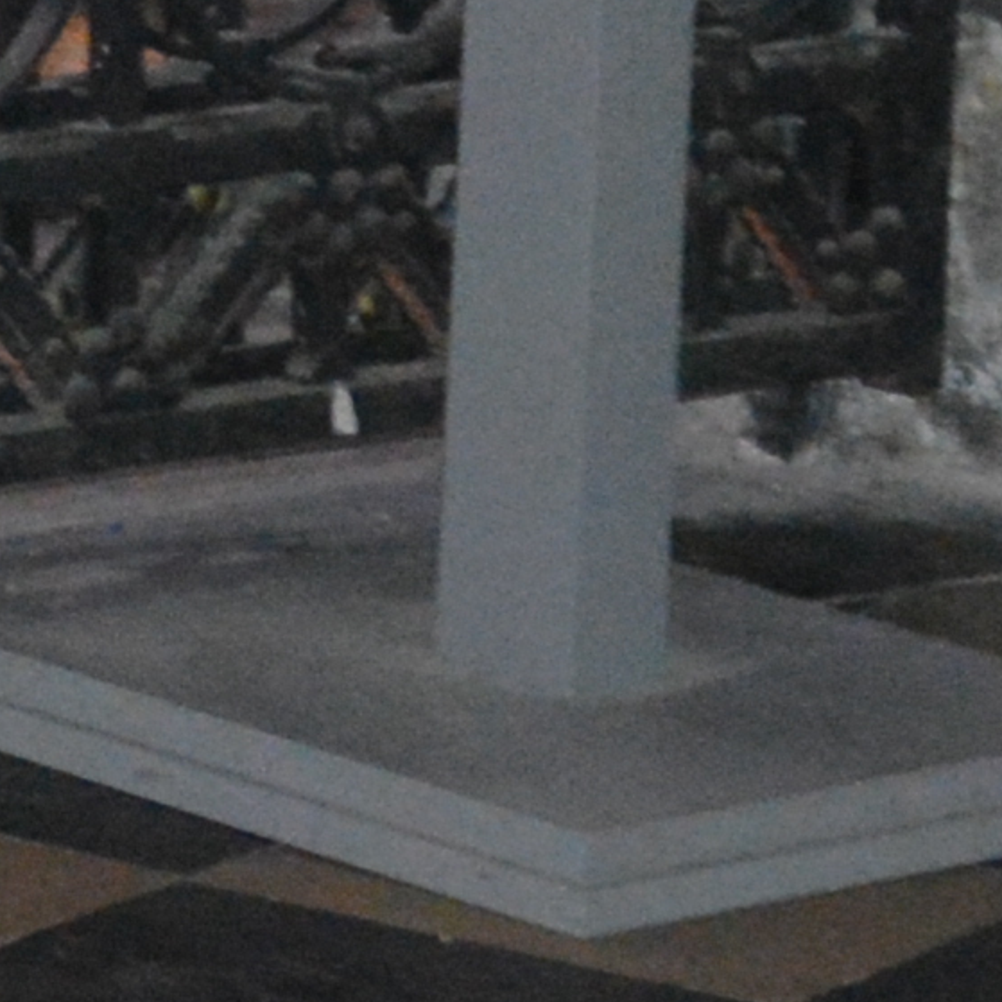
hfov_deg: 3.8
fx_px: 14344
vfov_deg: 3.9
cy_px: -1429
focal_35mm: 438
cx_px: -2673
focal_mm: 32
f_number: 4.2
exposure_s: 1/60
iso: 2800
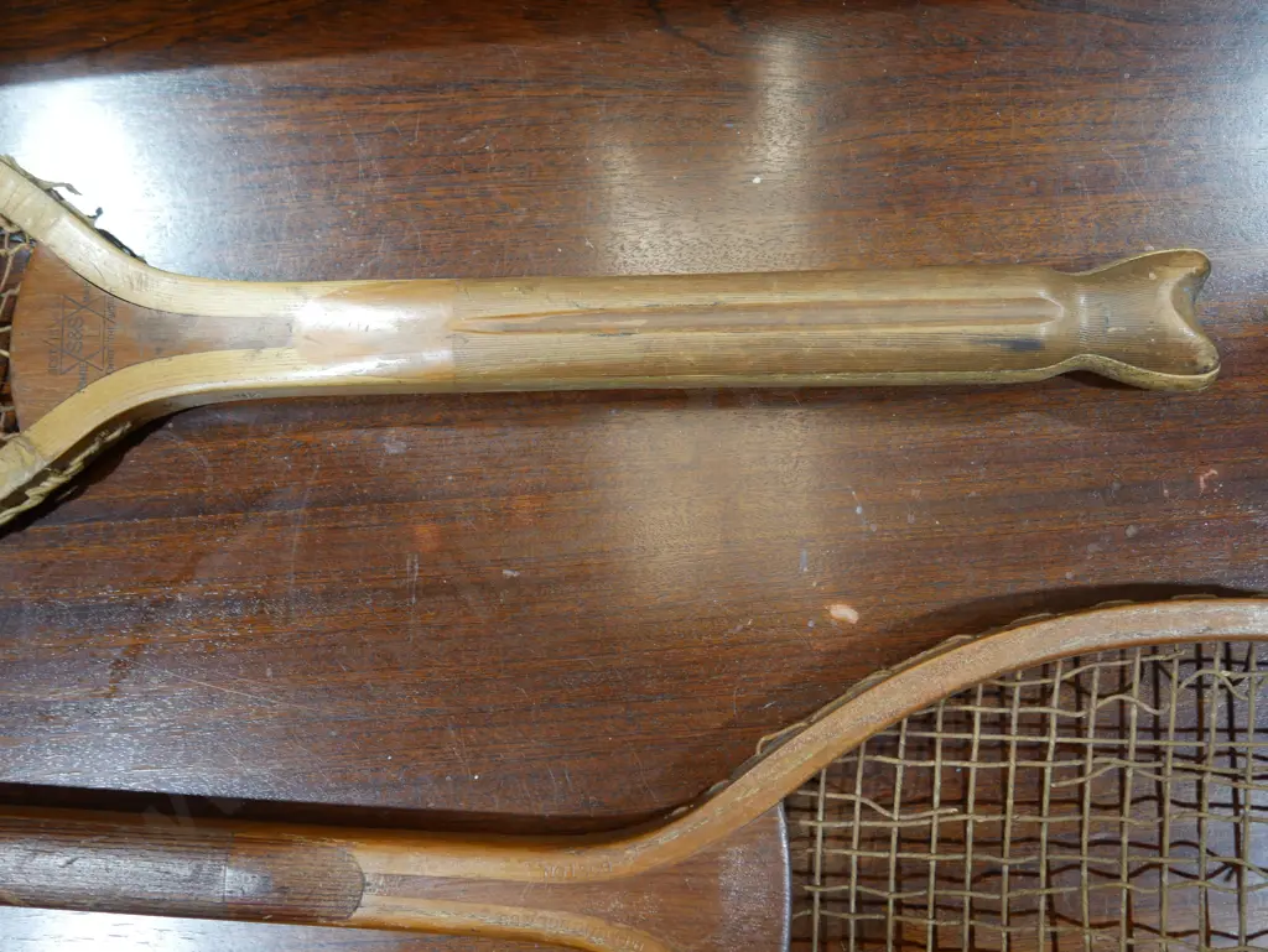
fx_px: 1173
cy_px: 476
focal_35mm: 32
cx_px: 634
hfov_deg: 56.8
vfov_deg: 44.2
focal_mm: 16
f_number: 3.6
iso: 400
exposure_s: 1/60
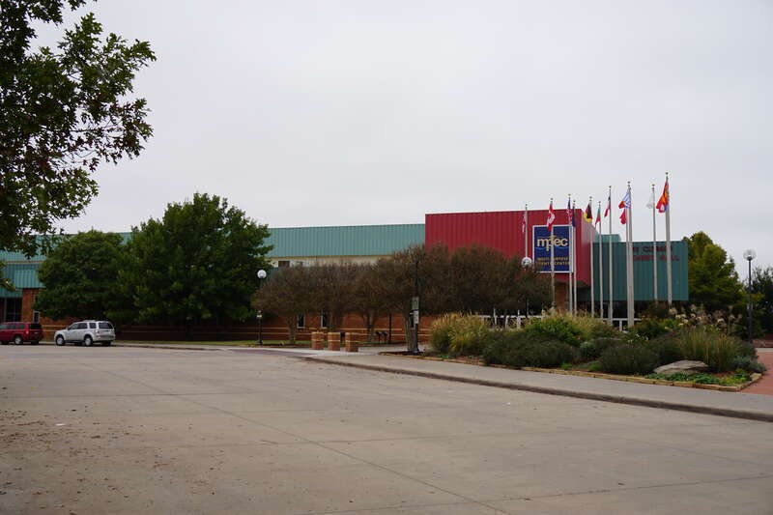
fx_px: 869
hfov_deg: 47.9
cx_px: 386
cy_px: 258
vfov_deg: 33.0
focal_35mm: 40
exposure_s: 1/100
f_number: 9
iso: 100
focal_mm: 27
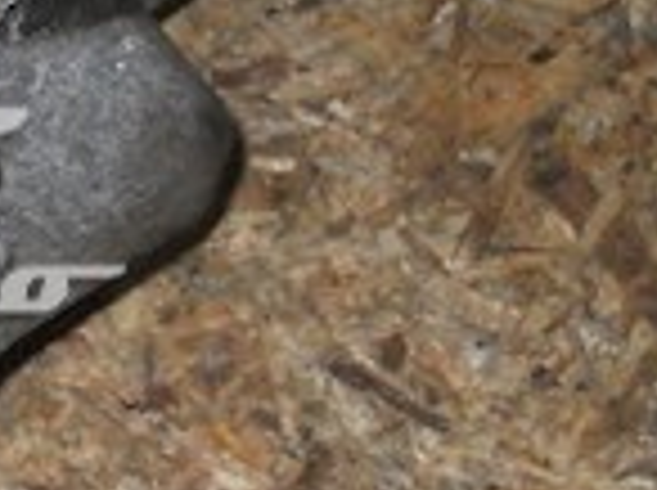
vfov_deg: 8.2
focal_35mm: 180
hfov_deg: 10.5
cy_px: 243
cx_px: -418
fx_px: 3411
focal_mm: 6.72
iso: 80
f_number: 5.5
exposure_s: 1/30
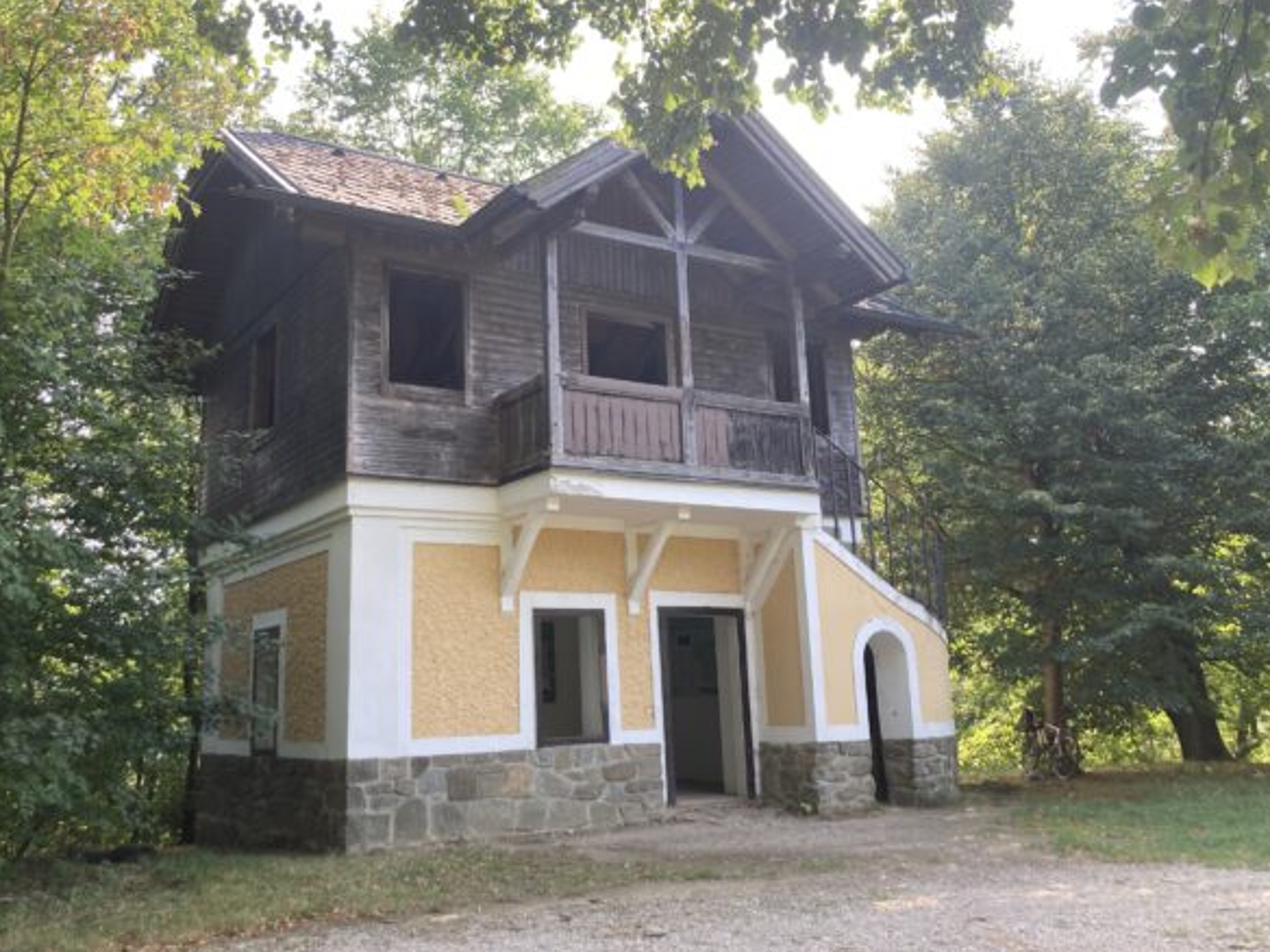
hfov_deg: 56.6
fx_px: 1174
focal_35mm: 32
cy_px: 448
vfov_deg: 44.1
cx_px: 549
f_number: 1.8
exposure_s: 1/161
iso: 20
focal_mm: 3.99
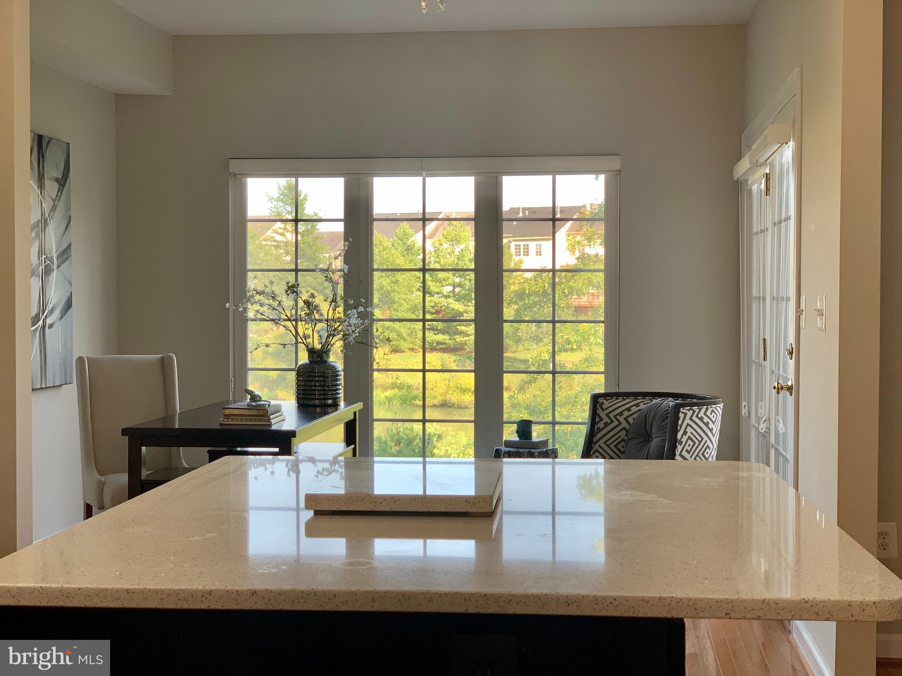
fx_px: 1355
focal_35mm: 52
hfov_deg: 36.8
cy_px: 338
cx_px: 451
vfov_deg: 28.0
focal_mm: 6
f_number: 2.4
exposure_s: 1/120
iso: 32
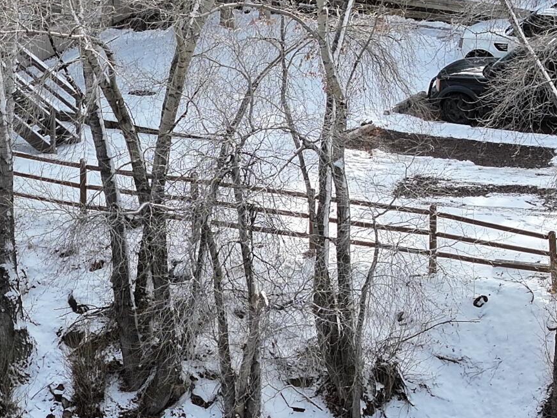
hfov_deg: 8.1
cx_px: -149
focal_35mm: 243
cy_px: 286
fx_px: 3910
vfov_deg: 6.1
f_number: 2.8
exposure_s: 1/400
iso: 180
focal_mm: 19.35
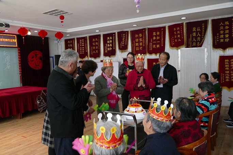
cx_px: 116
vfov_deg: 43.6
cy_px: 78
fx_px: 194
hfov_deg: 61.9
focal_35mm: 30
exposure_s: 1/50
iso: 1600
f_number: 3
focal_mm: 11.1
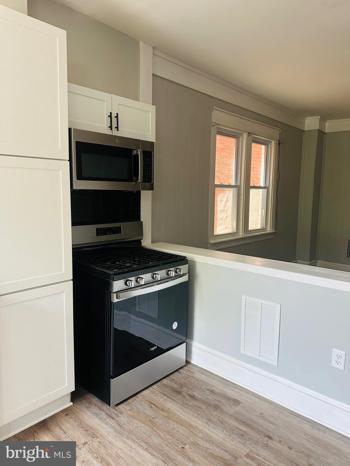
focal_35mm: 24
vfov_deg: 71.6
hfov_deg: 56.8
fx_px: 324
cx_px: 175
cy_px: 233
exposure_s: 1/74
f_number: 1.78
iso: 250
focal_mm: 6.86
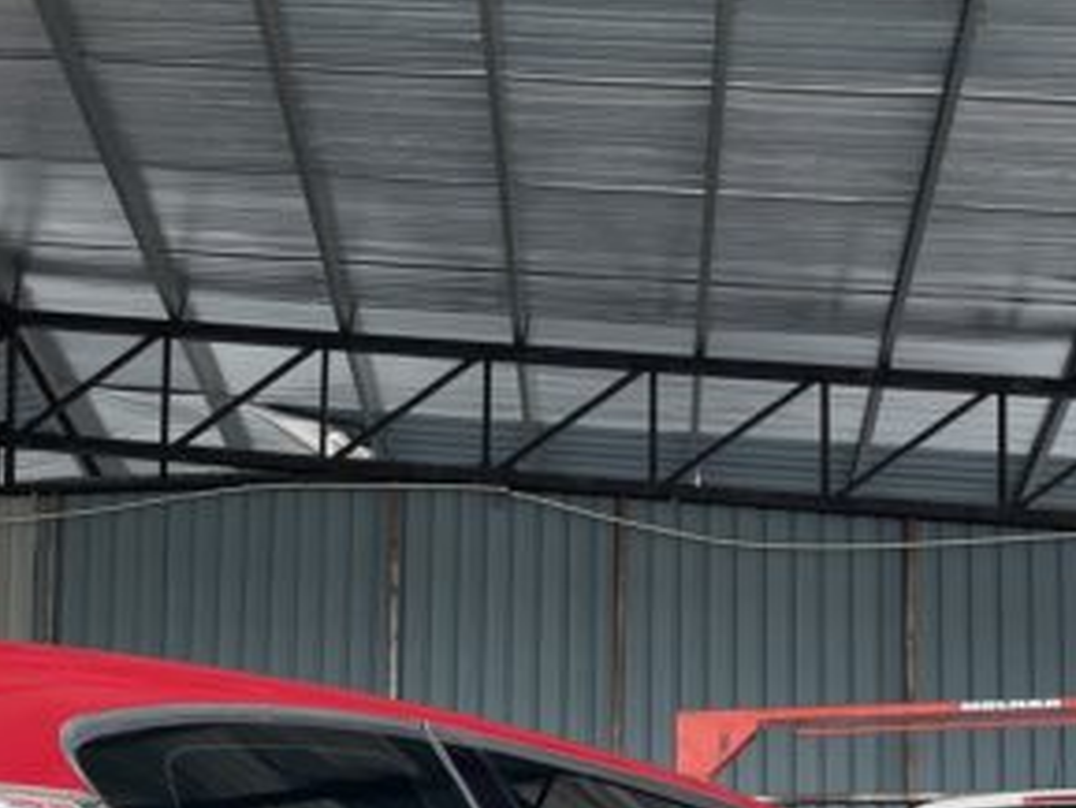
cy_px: 1102
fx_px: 2239
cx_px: 279
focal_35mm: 72
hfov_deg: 26.7
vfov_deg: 18.7
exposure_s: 1/121
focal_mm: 4.2
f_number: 1.6
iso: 80
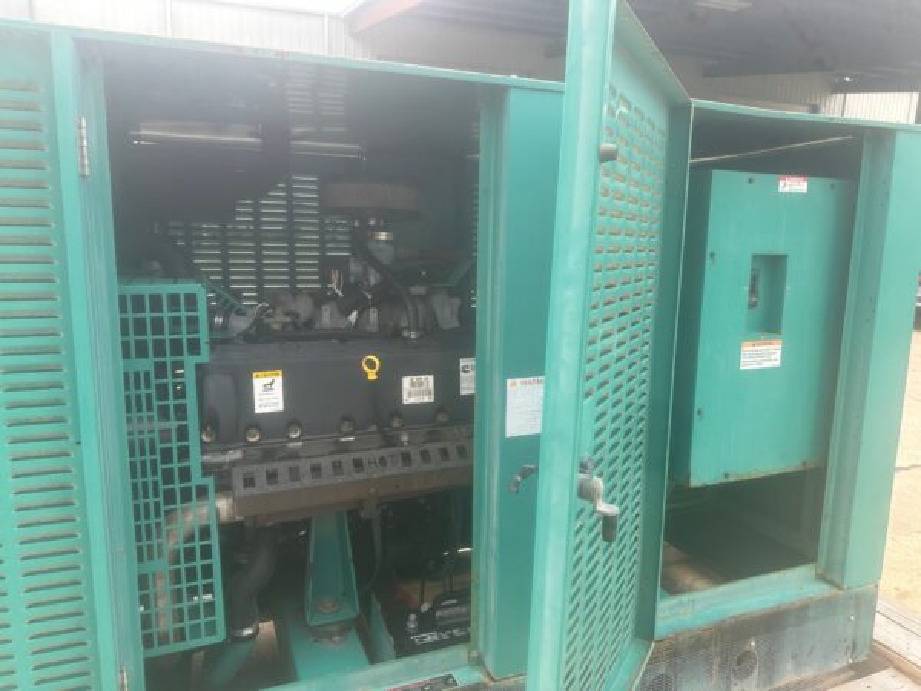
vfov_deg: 56.8
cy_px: 346
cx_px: 460
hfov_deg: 71.6
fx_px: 639
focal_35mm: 24
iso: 80
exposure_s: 1/1119
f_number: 1.78
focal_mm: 6.86
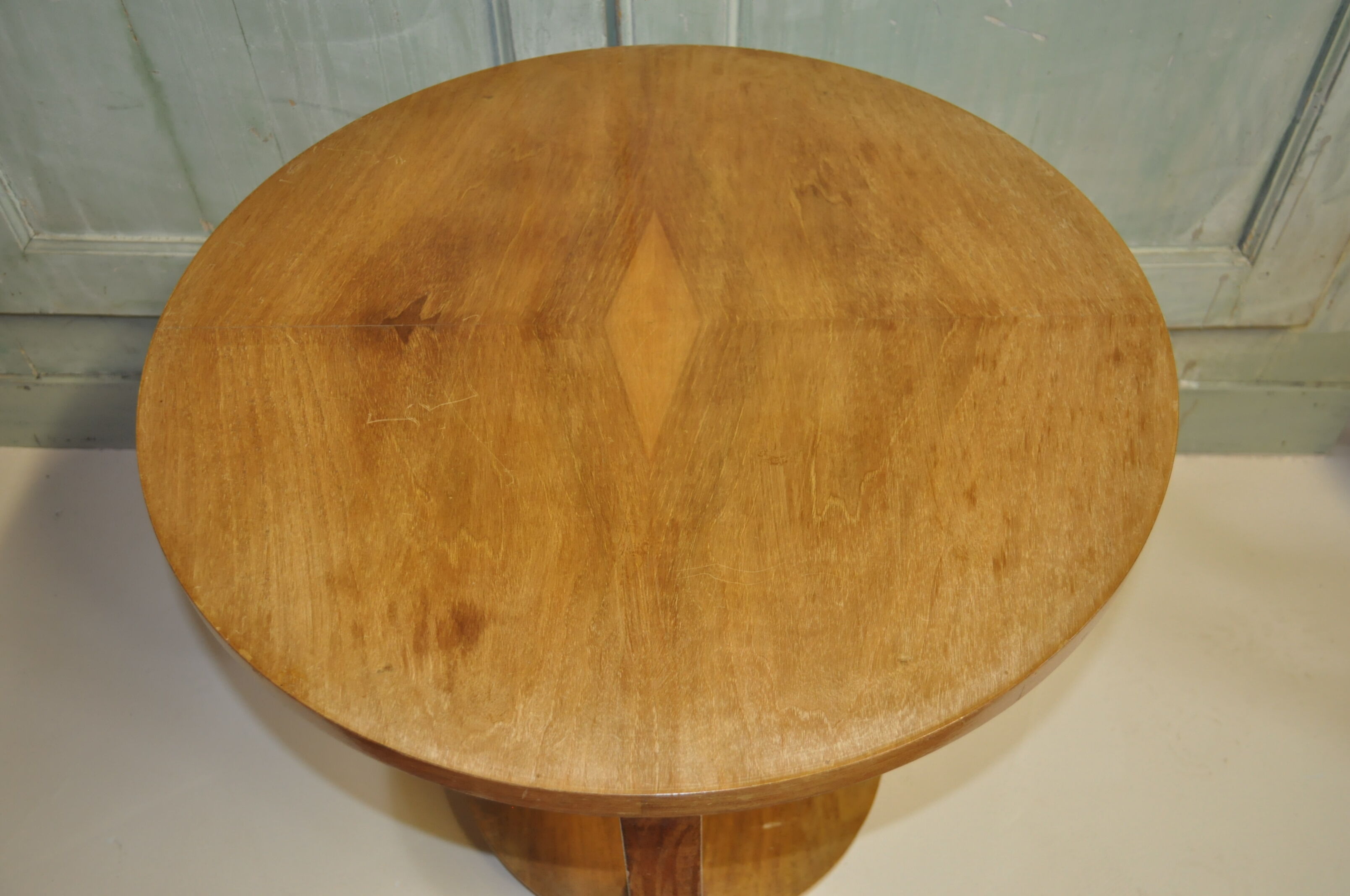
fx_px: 1236
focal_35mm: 33
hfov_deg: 57.3
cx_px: 675
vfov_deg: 39.9
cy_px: 448
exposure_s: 1/20
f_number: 4
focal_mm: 22
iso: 800
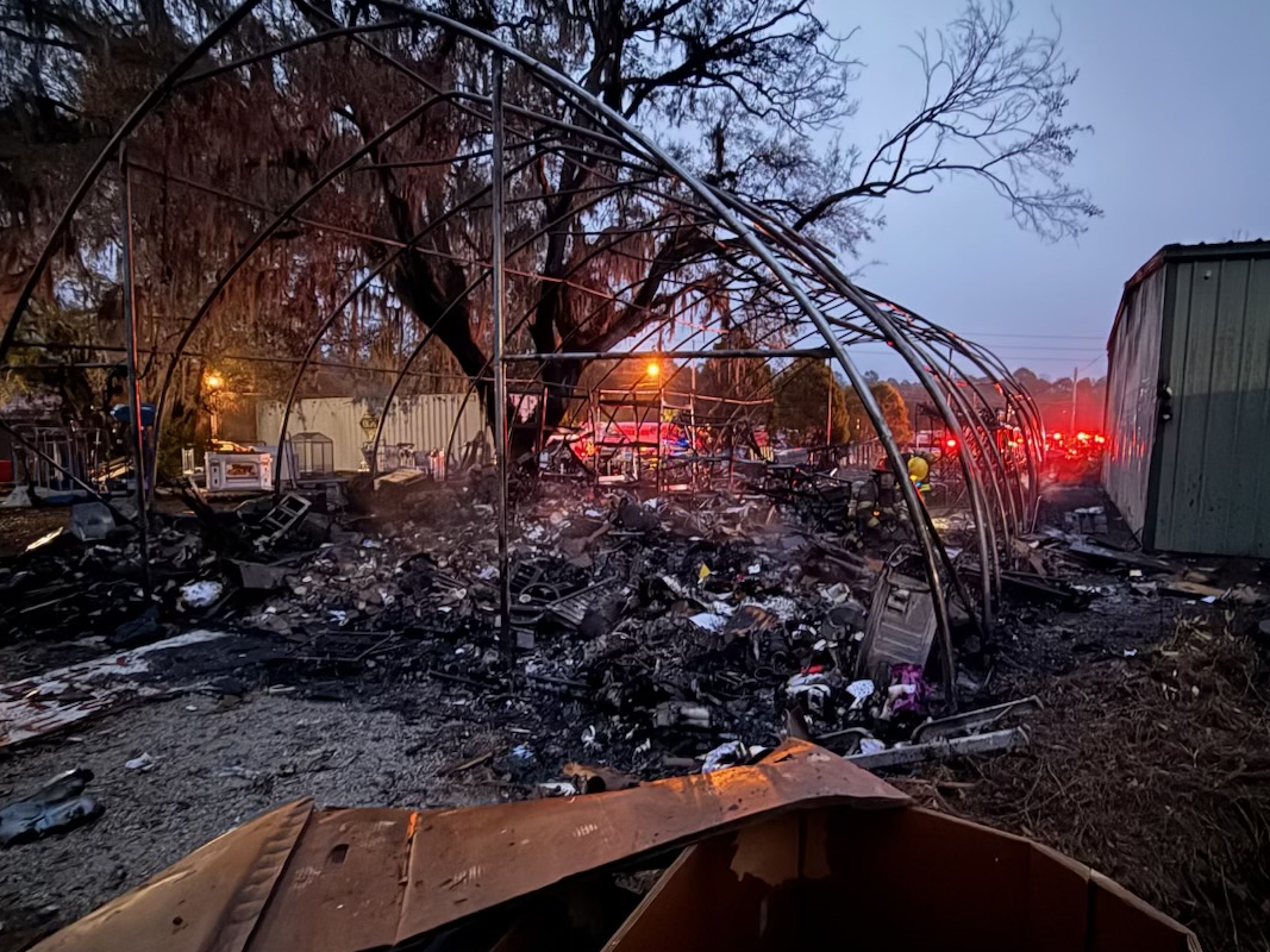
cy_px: 501
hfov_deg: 78.4
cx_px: 736
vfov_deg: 63.4
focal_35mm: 21
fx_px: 770
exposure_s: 1/10
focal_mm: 2.22
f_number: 2.2
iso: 1000
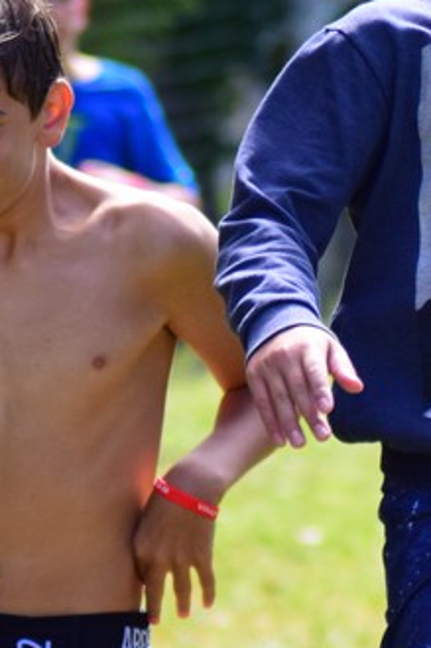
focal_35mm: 585
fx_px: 10508
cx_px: 390
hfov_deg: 2.3
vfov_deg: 3.5
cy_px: 422
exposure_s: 1/1250
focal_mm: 125
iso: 800
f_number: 4.2
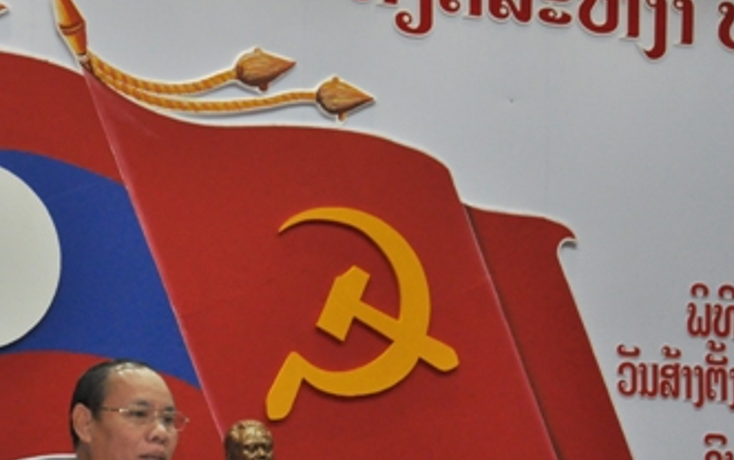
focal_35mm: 103
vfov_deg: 12.6
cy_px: 466
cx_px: 201
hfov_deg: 20.1
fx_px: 2061
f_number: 5
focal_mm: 35
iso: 1600
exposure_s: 1/100
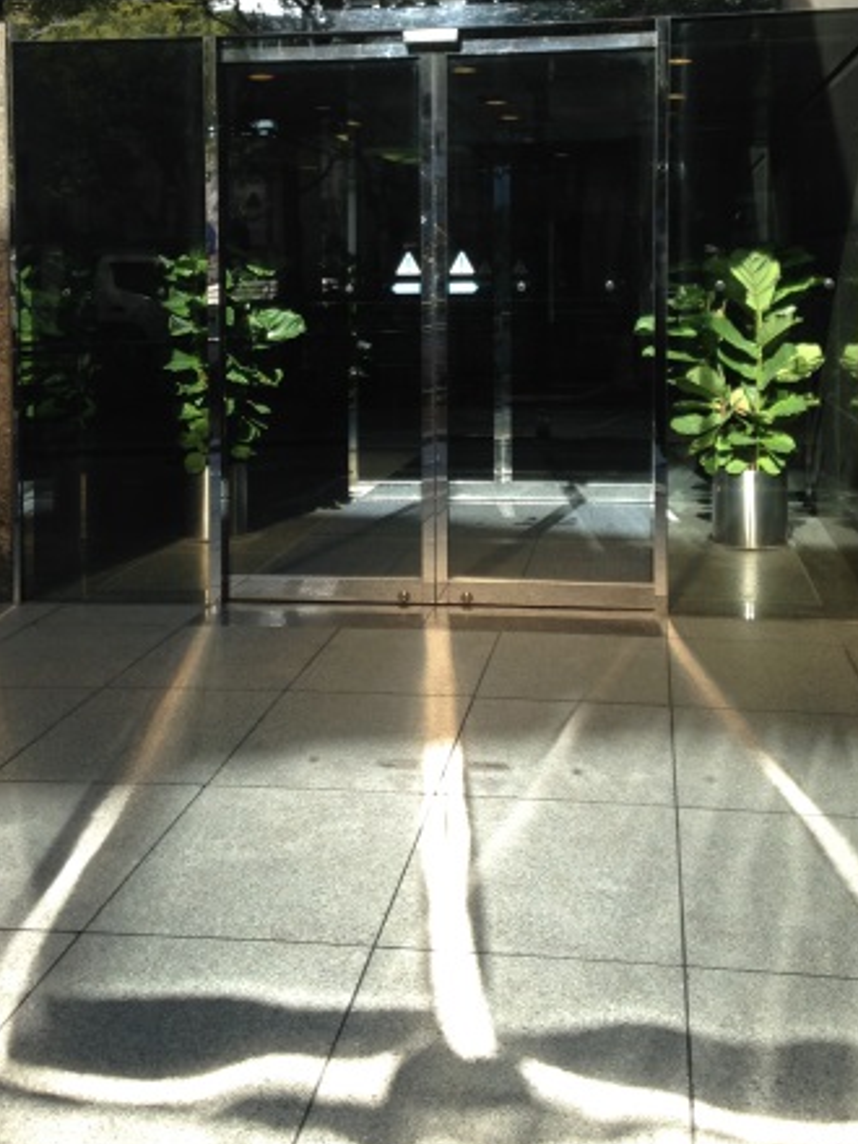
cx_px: 413
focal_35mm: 48
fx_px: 1586
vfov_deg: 39.0
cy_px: 346
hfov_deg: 30.3
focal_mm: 4.12
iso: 50
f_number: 2.4
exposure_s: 1/602
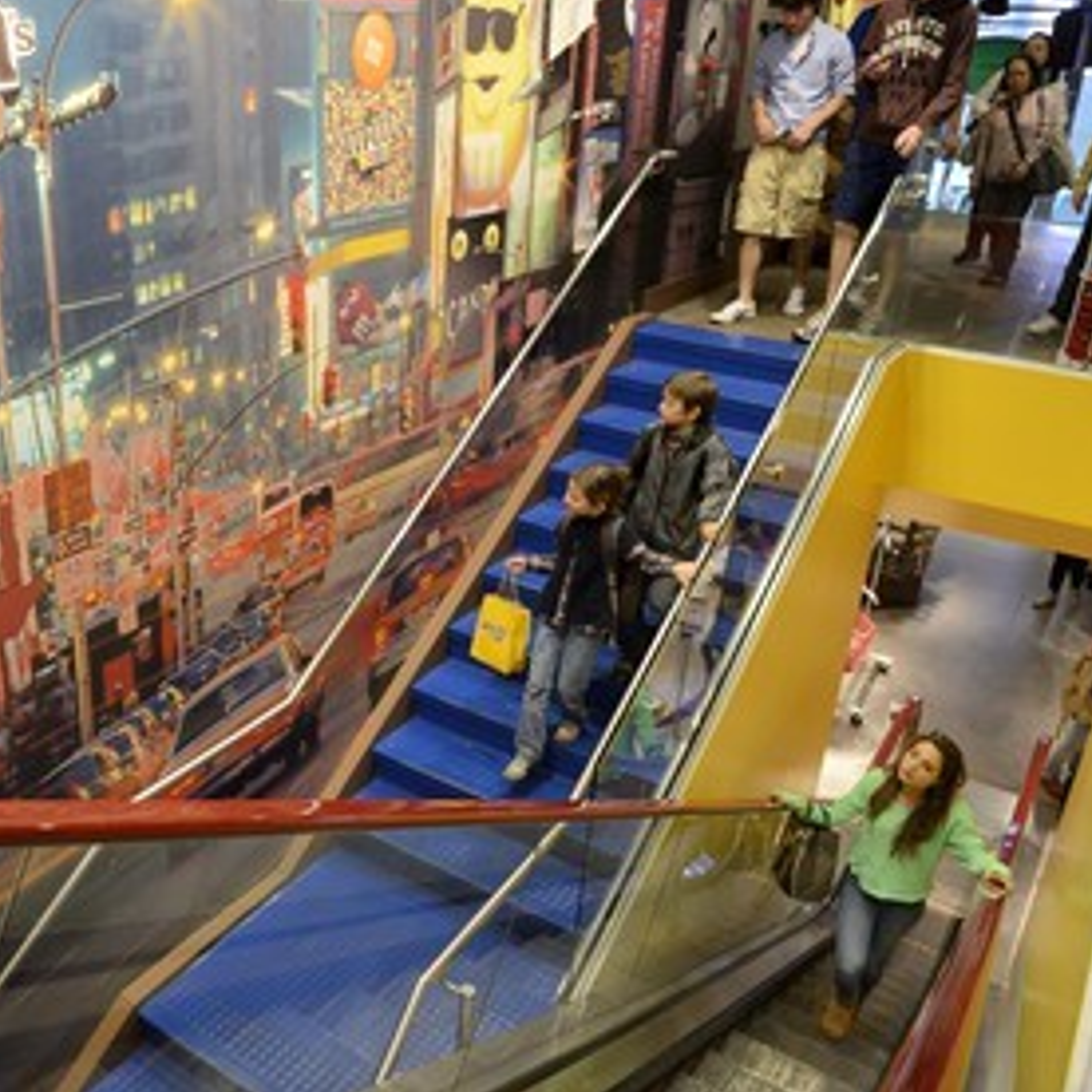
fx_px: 1106
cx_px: 289
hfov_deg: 50.6
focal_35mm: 31
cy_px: 546
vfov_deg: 52.5
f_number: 5
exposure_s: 1/50
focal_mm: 24
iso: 1600
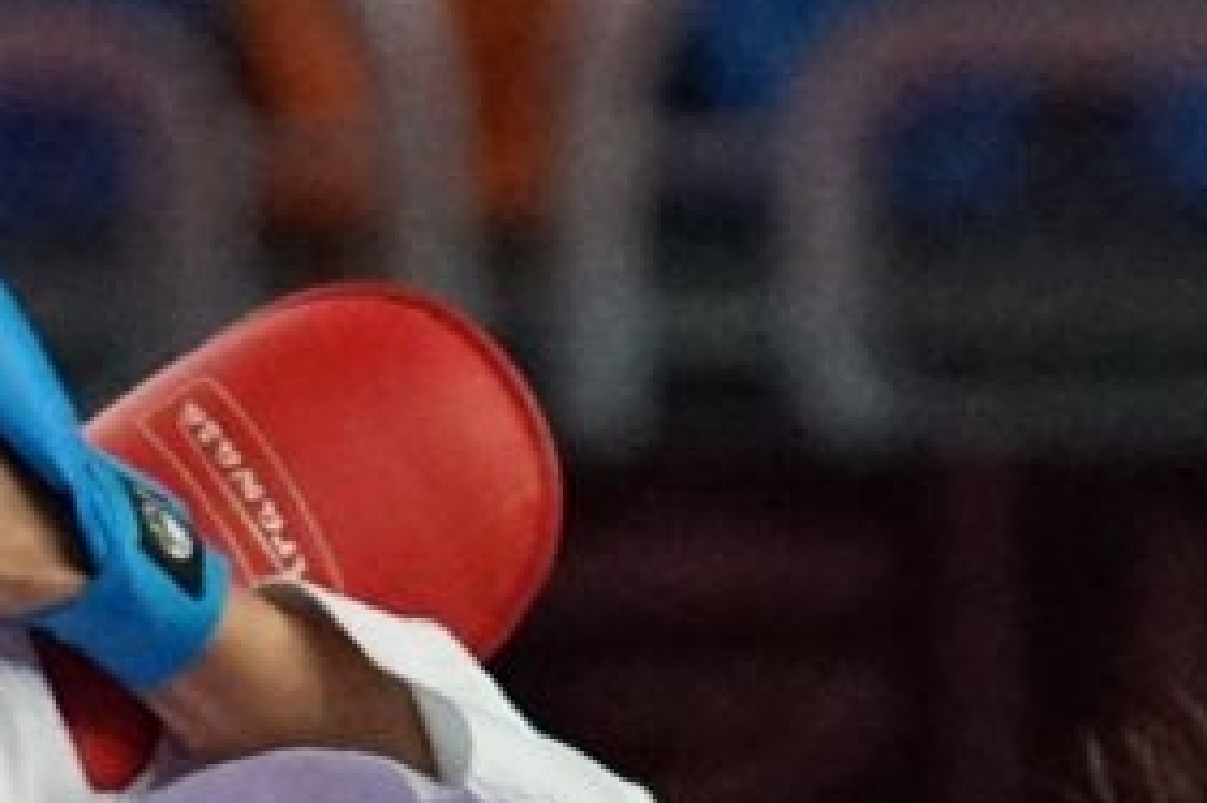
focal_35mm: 1155
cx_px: -601
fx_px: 38700
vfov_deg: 1.2
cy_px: 1481
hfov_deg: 1.8
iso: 3200
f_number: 2.8
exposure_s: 1/2000
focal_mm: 120
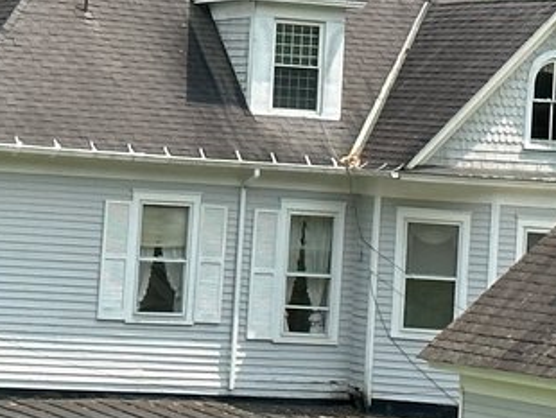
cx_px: 186
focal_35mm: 234
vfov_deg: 6.3
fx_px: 3761
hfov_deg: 8.4
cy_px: -80
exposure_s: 1/3058
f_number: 1.78
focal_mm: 6.86
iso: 64
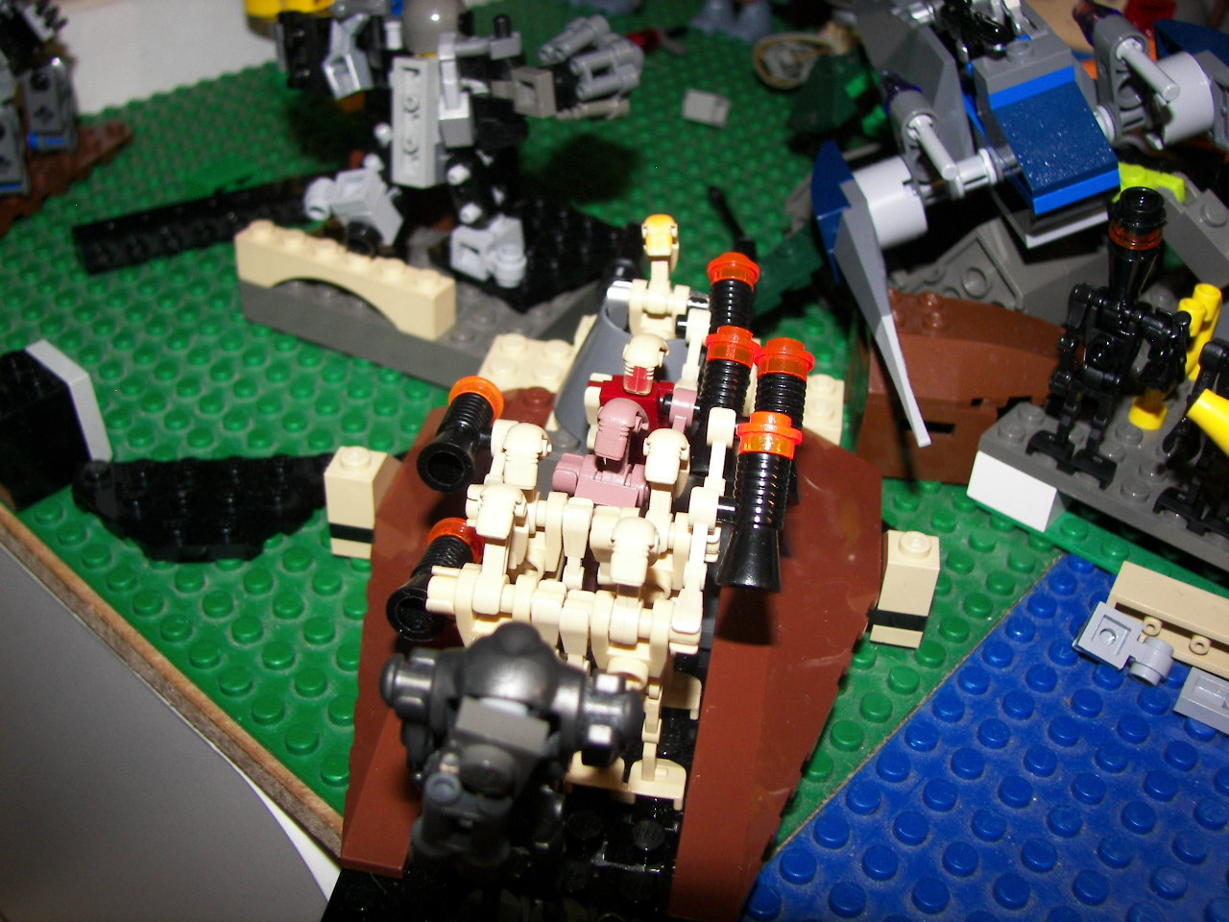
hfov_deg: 51.4
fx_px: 1278
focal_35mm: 36
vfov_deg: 39.7
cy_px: 461
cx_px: 614
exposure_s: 1/30
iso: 100
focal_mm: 6
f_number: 2.8
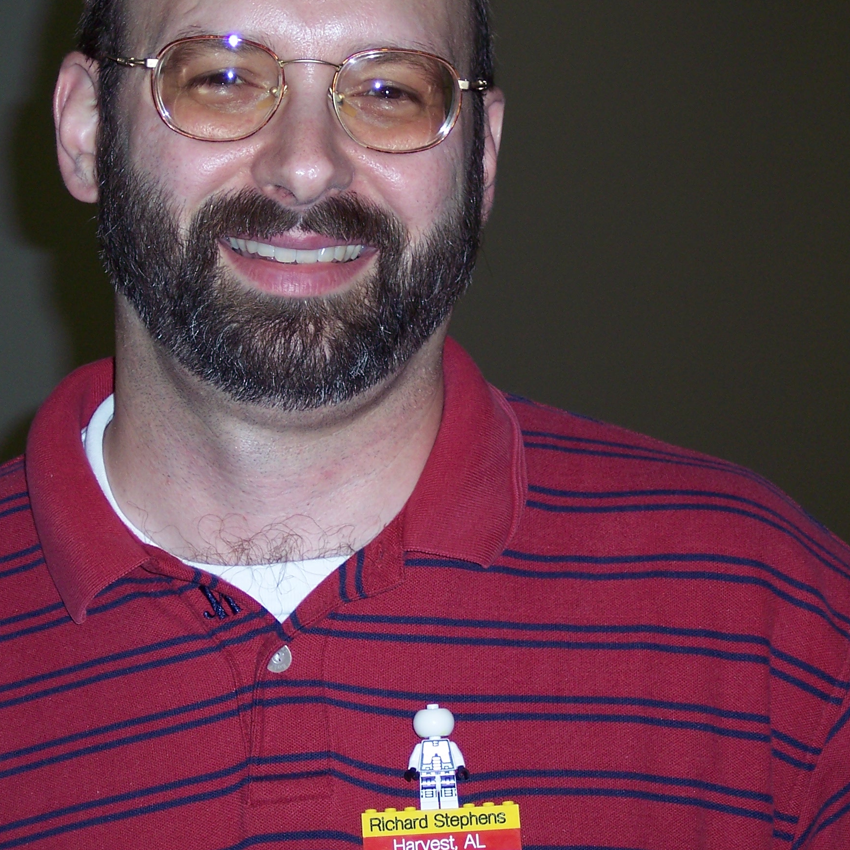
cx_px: 356
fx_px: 3139
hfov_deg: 15.4
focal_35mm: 113
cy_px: 403
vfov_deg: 15.4
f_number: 4
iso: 100
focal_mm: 16
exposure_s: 1/90
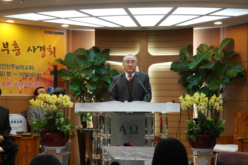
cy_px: 85
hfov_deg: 24.2
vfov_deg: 16.3
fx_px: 578
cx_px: 128
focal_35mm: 84
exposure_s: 1/80
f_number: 5.6
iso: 800
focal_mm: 52
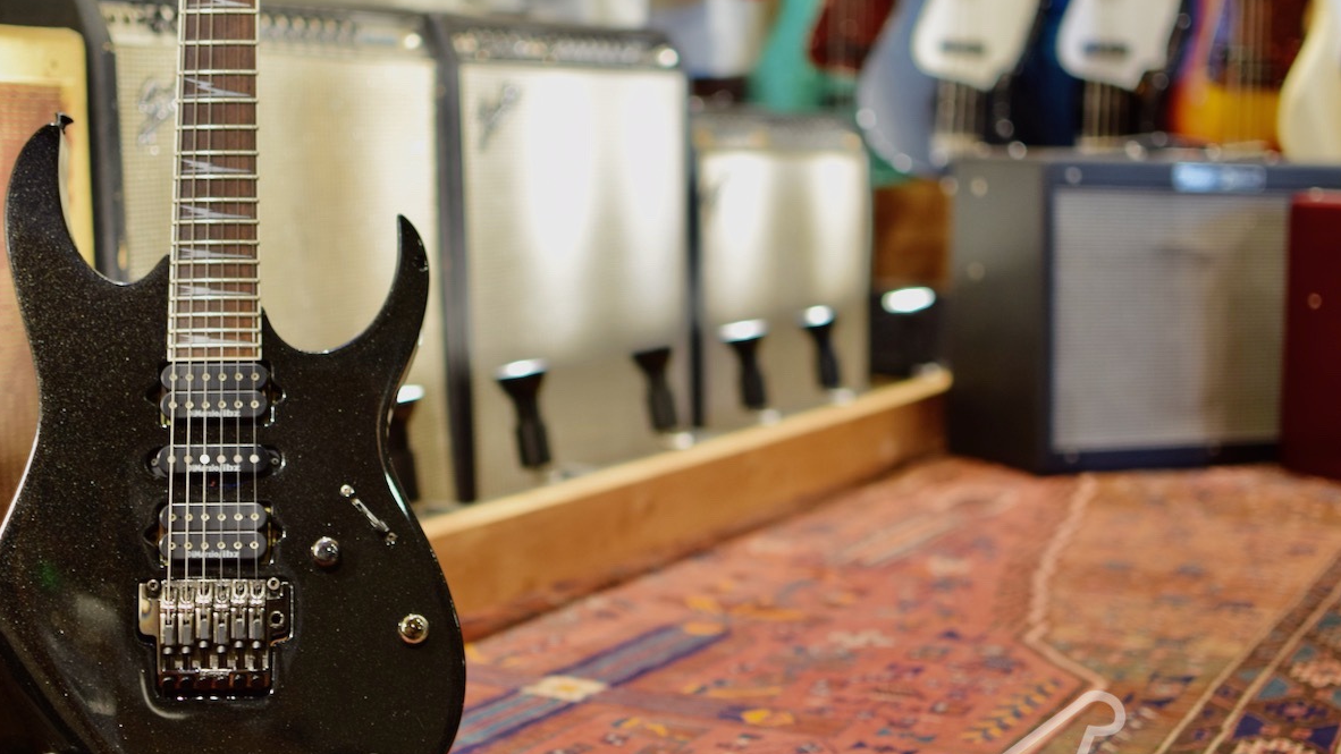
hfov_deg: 35.1
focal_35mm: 60
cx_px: 629
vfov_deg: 20.2
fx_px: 2118
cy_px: 408
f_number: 1.8
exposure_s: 1/80
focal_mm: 35
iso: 400
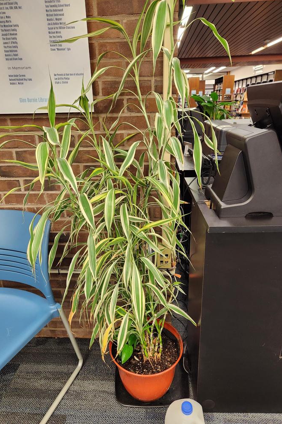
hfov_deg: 53.1
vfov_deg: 73.8
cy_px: 212
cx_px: 137
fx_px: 282
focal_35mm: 24
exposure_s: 1/120
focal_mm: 5.4
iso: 400
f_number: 1.8
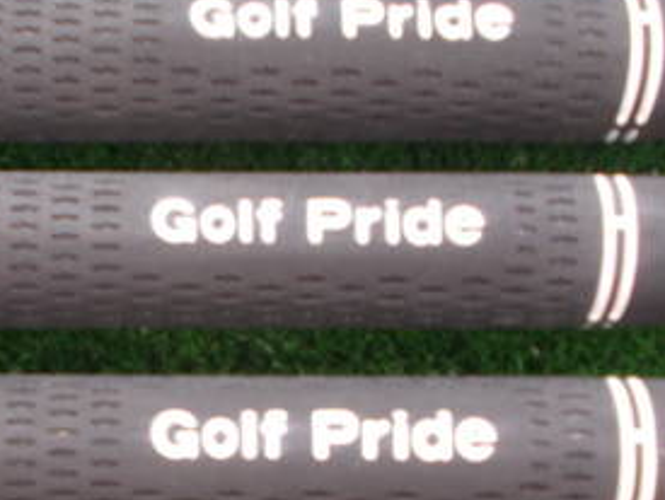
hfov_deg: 23.9
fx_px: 1520
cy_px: 486
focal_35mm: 79
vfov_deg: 18.3
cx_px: 56
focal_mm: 6
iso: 200
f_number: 3.6
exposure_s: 1/13
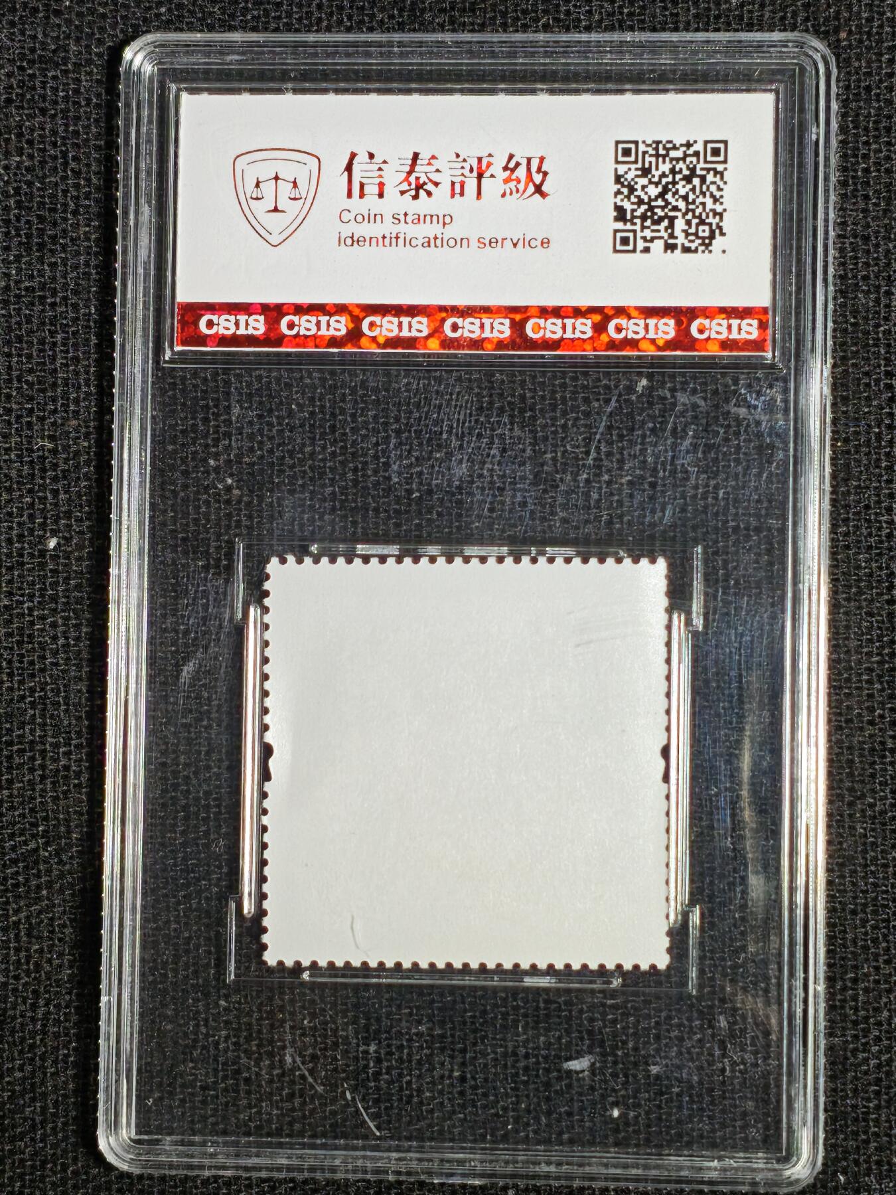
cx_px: 448
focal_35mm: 87
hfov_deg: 17.0
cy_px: 598
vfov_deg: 22.5
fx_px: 3003
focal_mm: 4.94
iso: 50
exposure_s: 1/603
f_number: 1.5
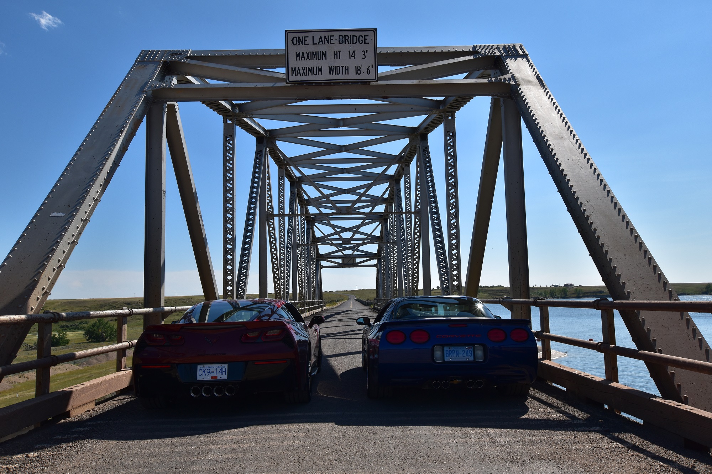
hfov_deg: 61.9
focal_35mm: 30
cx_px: 356
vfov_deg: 43.6
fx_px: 593
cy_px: 237
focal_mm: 20
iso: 280
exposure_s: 1/500
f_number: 11
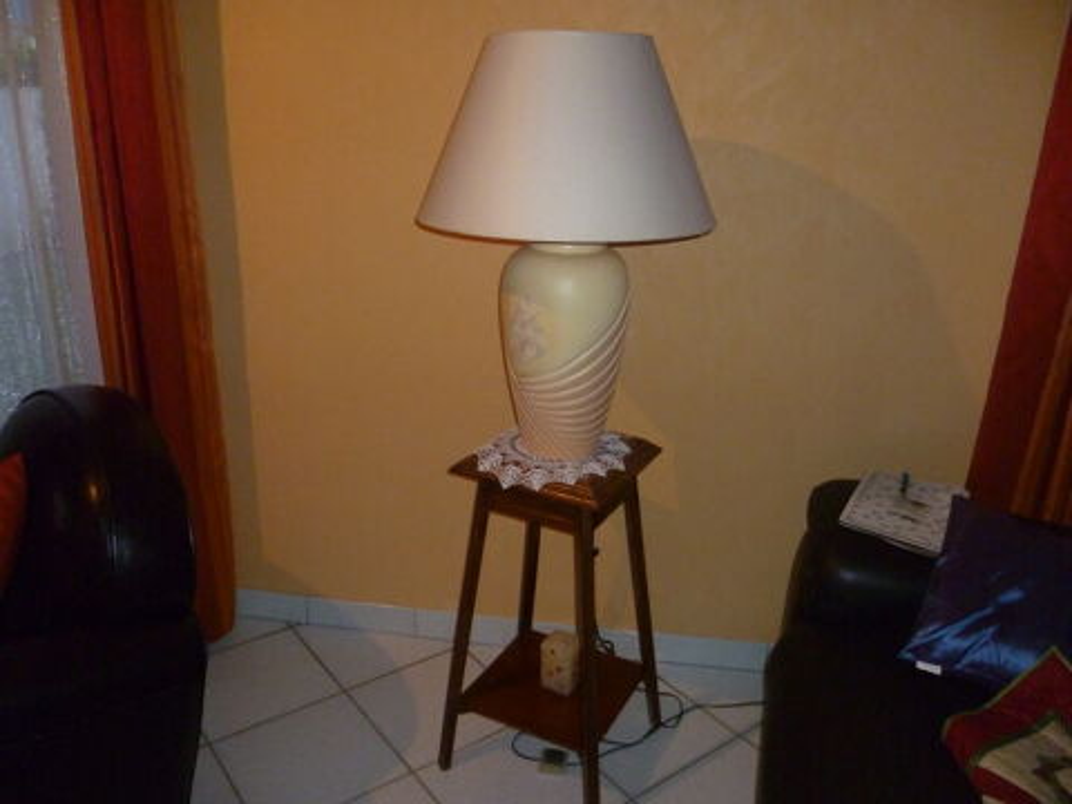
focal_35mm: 28
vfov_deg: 49.7
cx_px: 536
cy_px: 402
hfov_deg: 63.4
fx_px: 867
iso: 400
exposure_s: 1/60
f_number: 2.8
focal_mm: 5
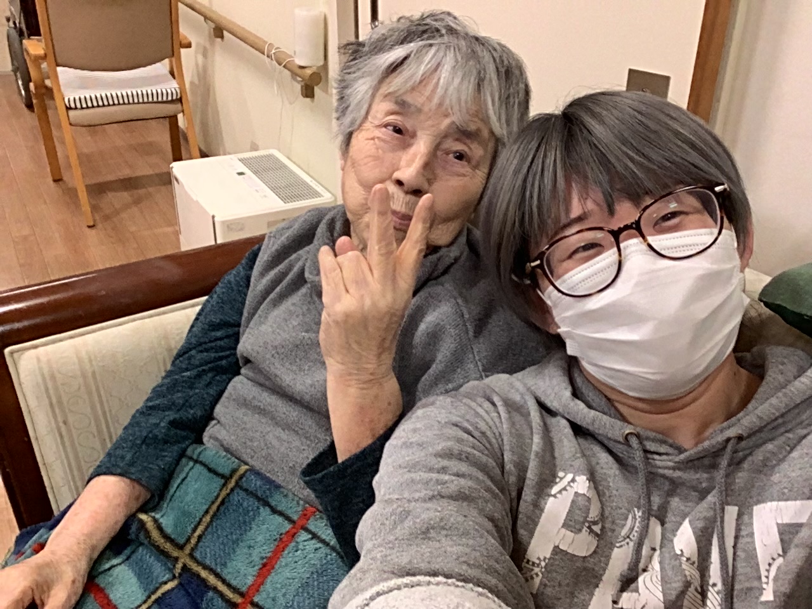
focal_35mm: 31
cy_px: 304
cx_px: 406
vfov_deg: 45.4
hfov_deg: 58.4
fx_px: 727
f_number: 2.4
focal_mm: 2.15
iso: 320
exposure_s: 1/60
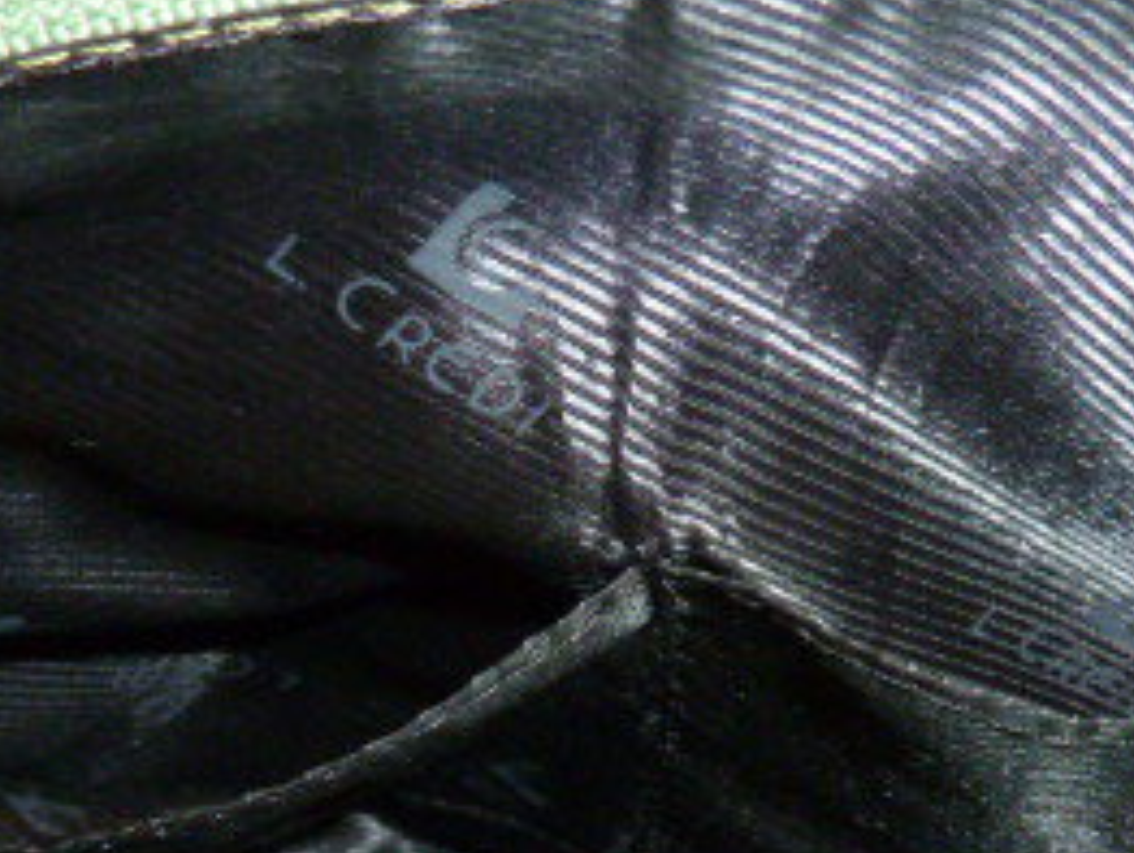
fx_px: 2000
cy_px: 701
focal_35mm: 61
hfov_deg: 31.7
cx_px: 584
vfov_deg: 23.6
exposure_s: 1/8
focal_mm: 4.1
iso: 400
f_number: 3.3
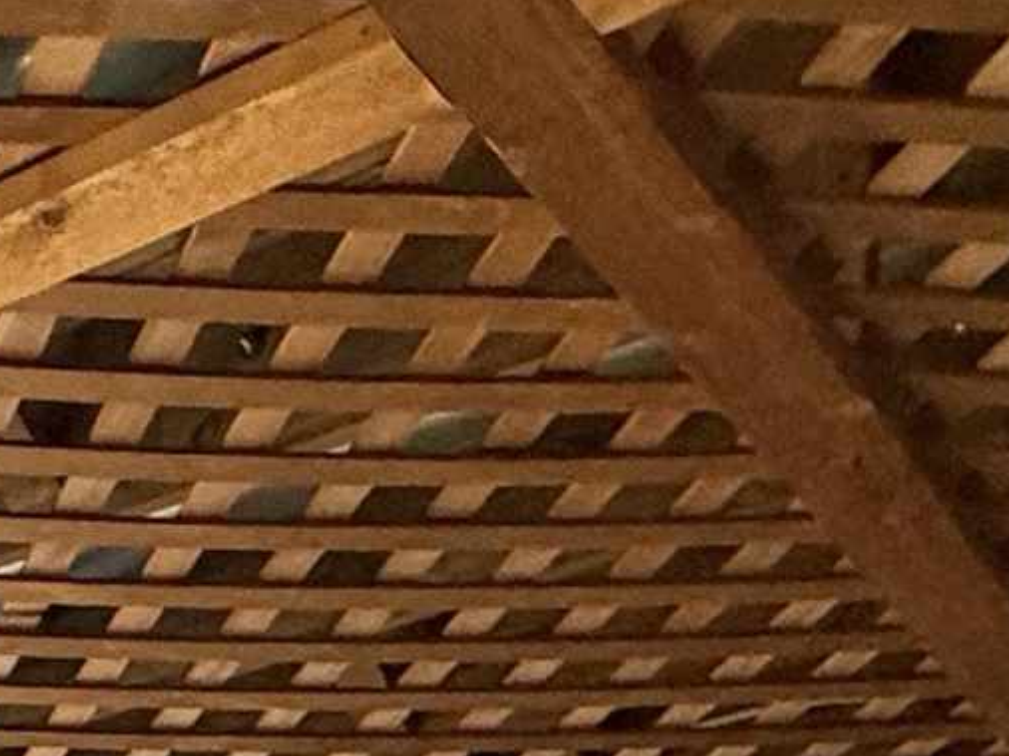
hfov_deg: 20.9
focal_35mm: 85
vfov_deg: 11.2
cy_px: 2228
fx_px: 2476
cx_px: -315
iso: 200
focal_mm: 2.22
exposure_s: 1/99
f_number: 2.2
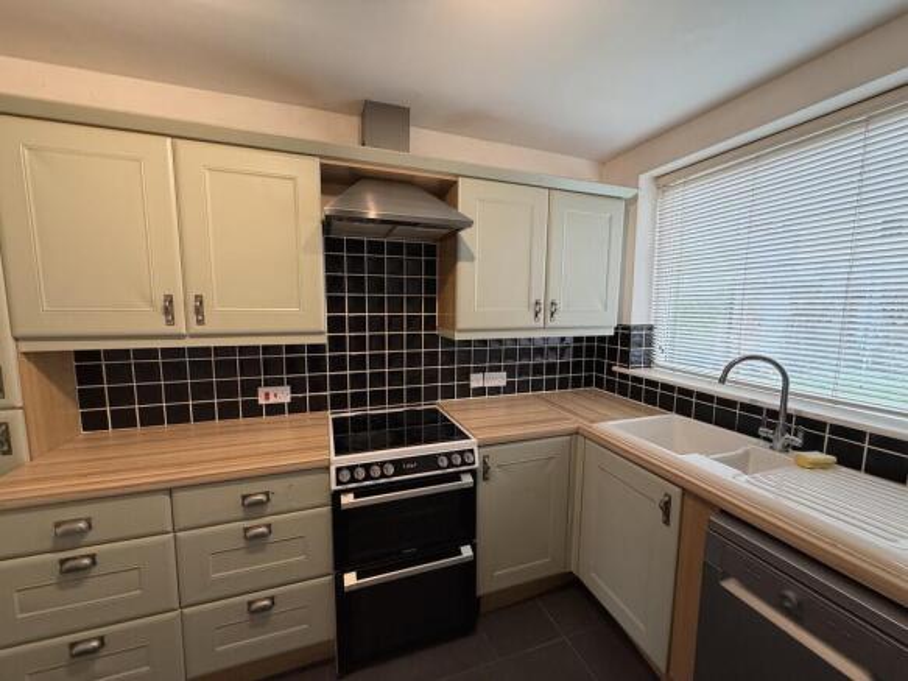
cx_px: 454
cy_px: 340
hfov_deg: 102.1
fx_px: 367
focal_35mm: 14
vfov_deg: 85.7
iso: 200
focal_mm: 2.22
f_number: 2.2
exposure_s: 1/50
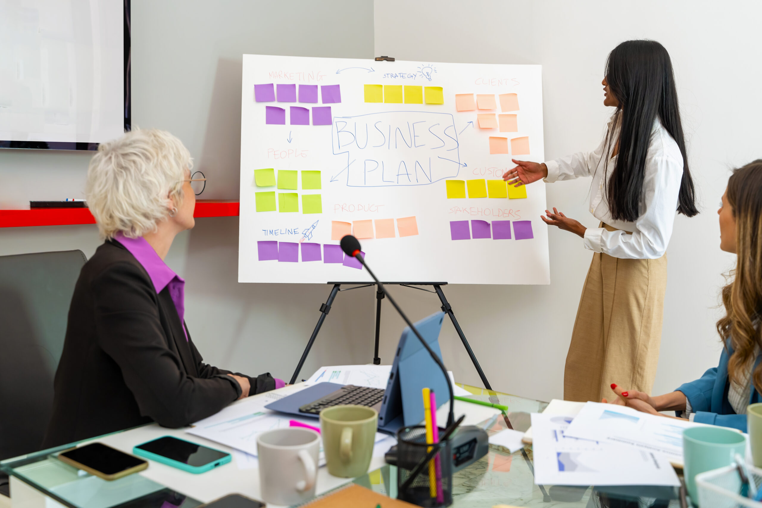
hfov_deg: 51.9
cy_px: 254
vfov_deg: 35.9
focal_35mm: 37
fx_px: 783
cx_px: 381
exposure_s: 1/160
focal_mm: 37
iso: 800
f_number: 4.5
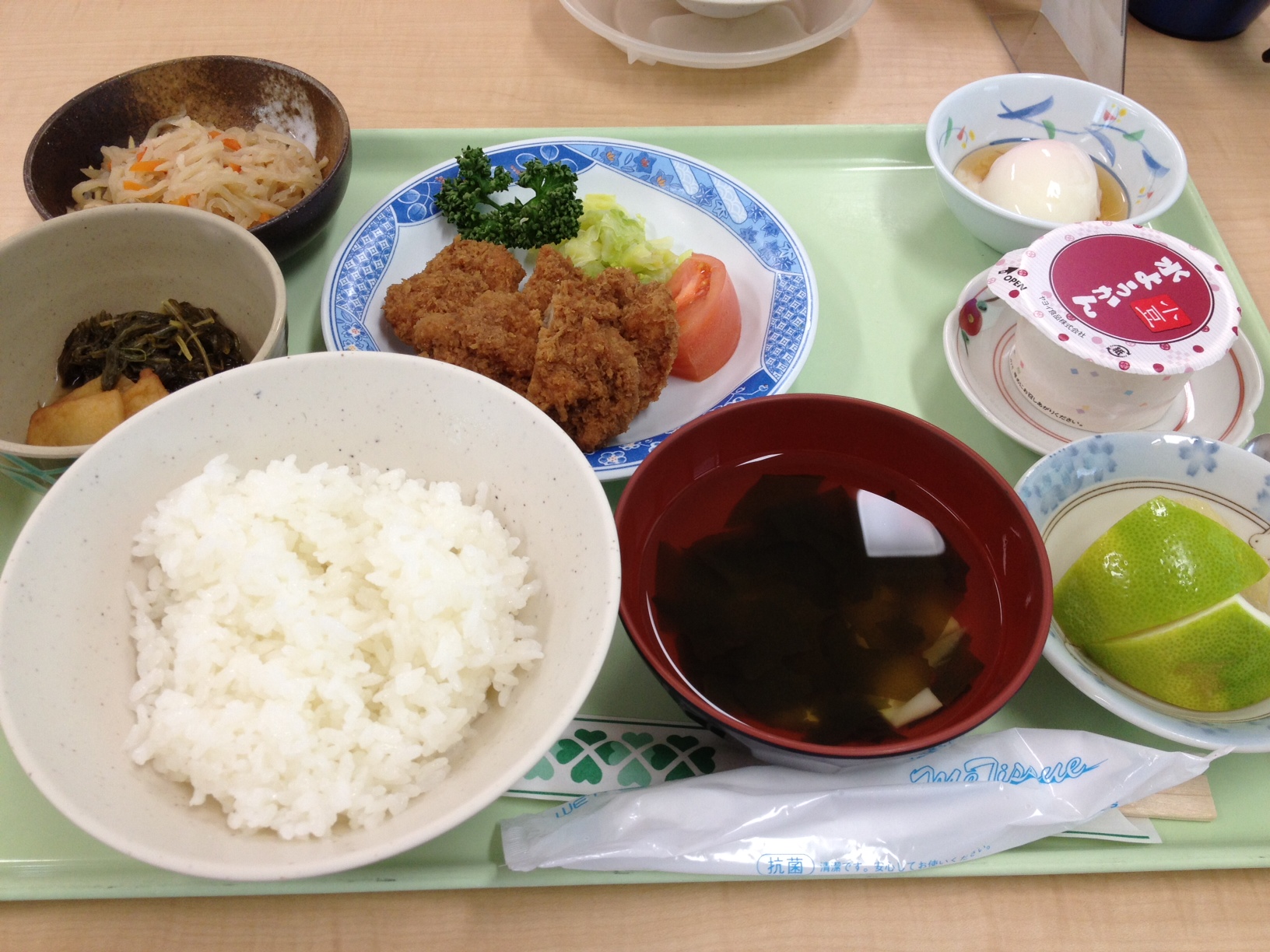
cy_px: 476
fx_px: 1284
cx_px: 635
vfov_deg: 40.7
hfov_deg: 52.6
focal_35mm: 35
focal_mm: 4.28
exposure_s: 1/60
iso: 80
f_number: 2.4
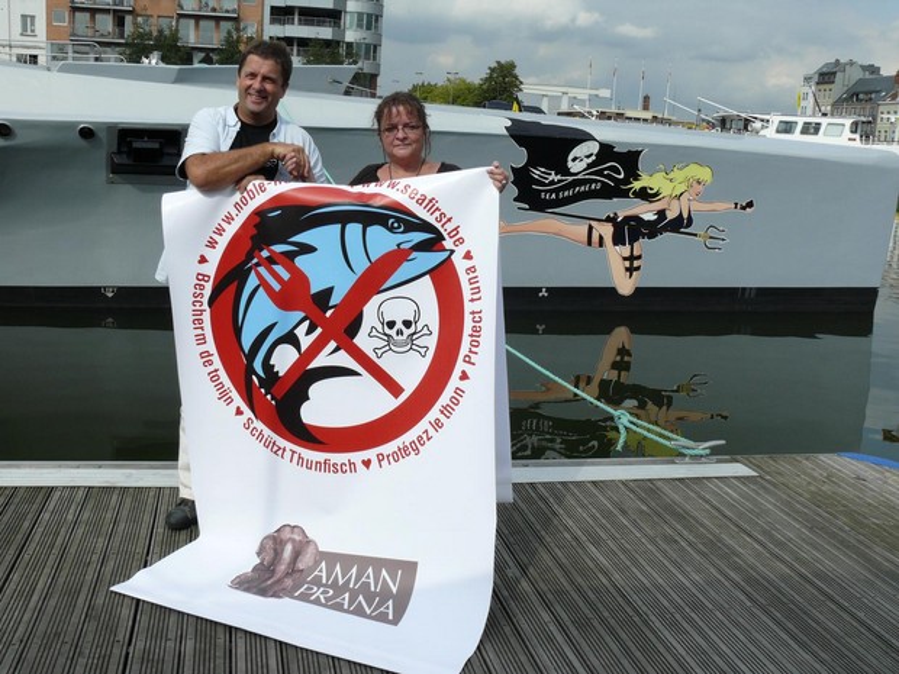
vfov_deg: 40.7
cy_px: 337
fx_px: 909
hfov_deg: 52.6
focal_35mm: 35
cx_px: 450
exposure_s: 1/400
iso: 100
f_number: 6.3
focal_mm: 7.4
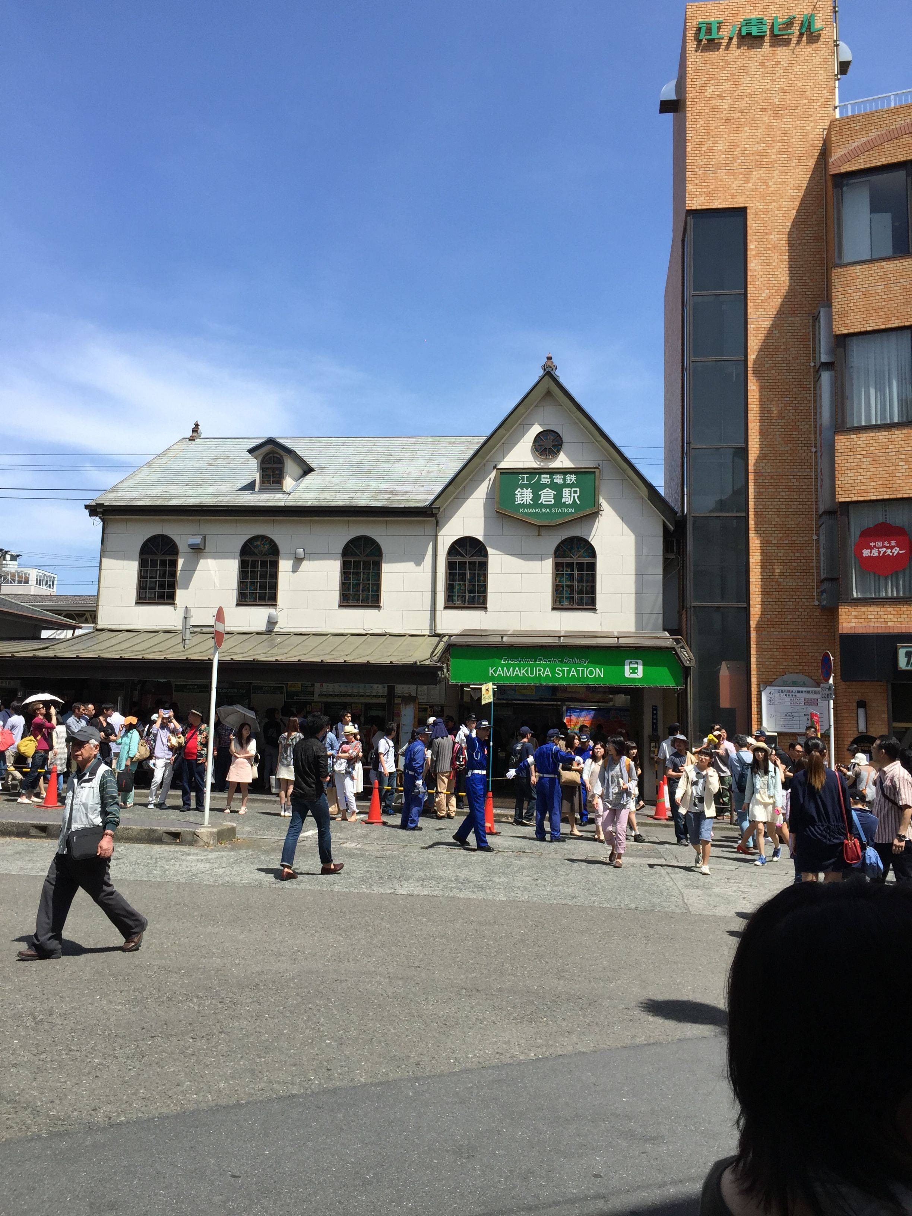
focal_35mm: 29
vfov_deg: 61.7
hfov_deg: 48.2
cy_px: 608
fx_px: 1019
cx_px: 456
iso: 32
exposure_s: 1/1883
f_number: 2.2
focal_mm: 4.15
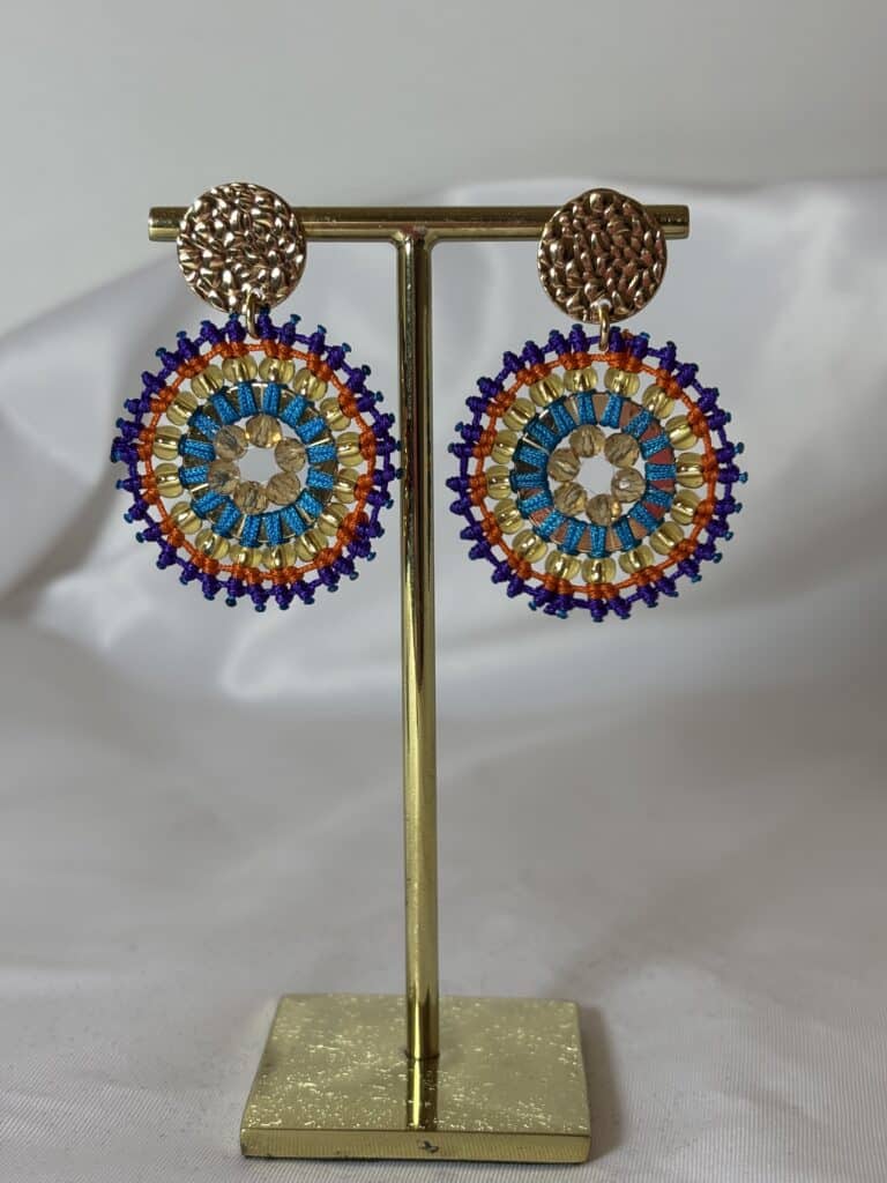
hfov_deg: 28.0
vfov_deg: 36.8
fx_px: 1777
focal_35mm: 52
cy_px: 592
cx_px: 444
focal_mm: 5.96
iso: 25
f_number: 1.6
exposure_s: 1/120
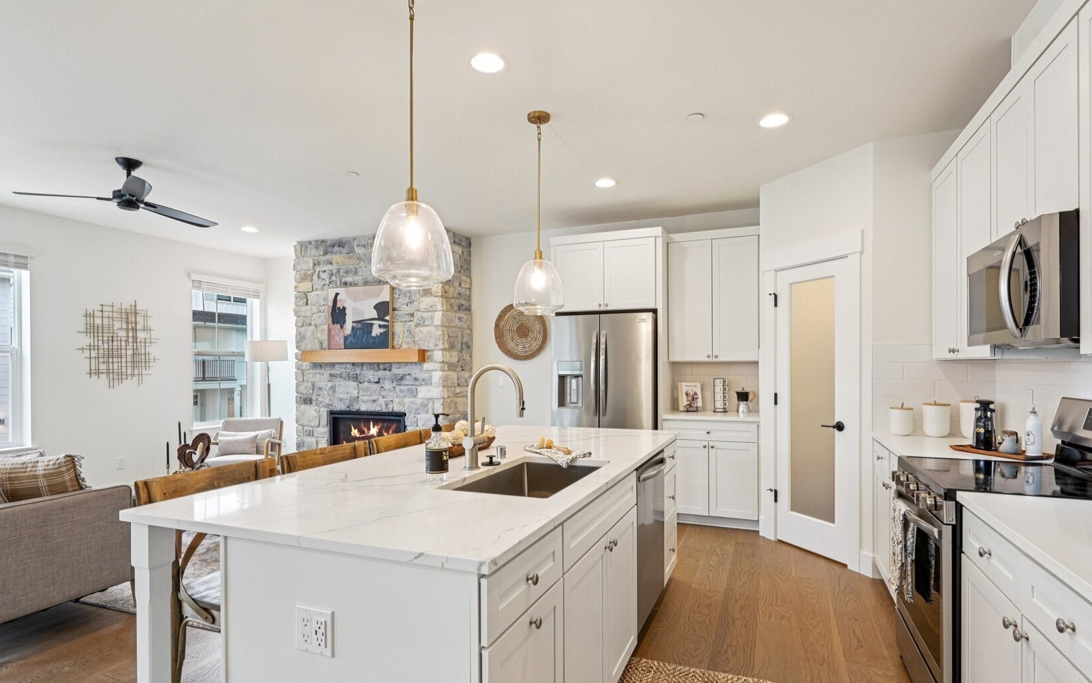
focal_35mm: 18
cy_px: 370
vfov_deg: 64.9
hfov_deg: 91.1
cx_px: 549
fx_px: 536
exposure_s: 1/20
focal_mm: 17
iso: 400
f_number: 8
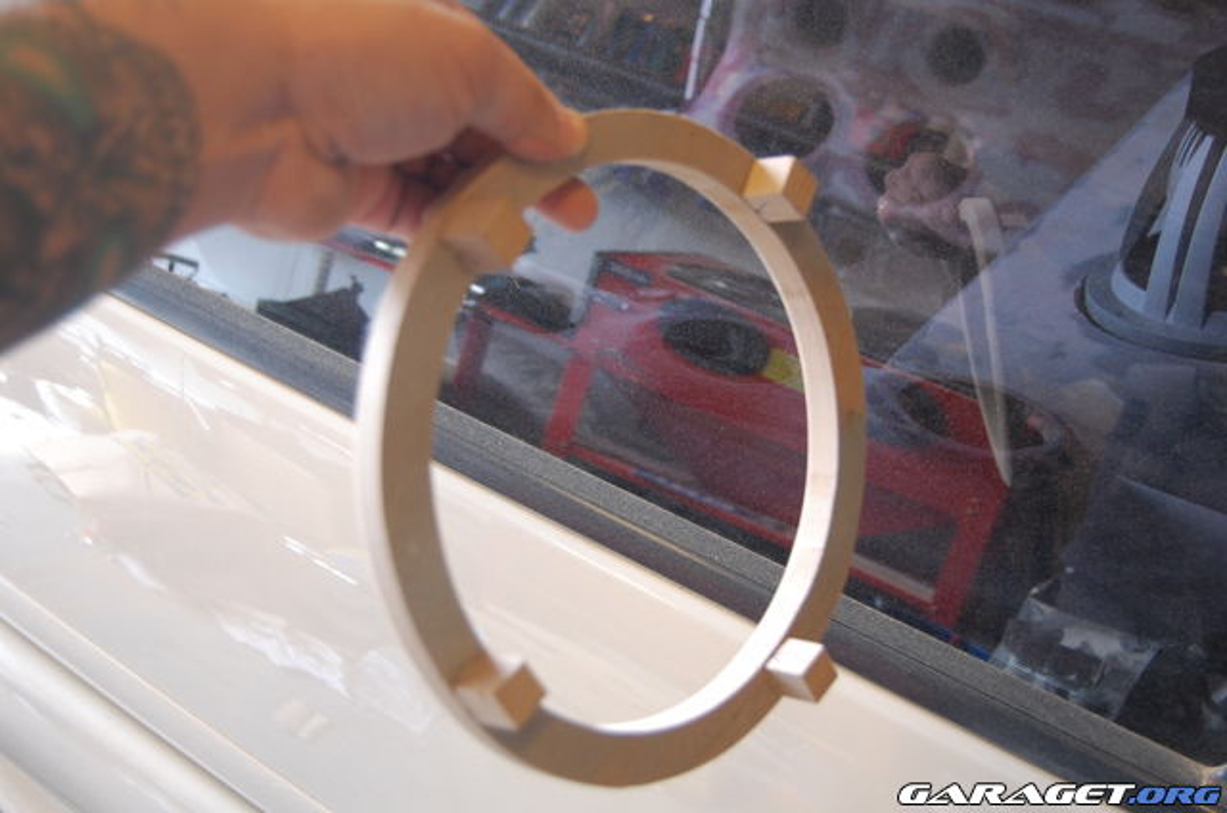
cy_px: 406
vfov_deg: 31.8
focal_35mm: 42
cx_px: 614
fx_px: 1429
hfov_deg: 46.5
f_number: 4.2
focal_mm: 28
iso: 800
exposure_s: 1/25
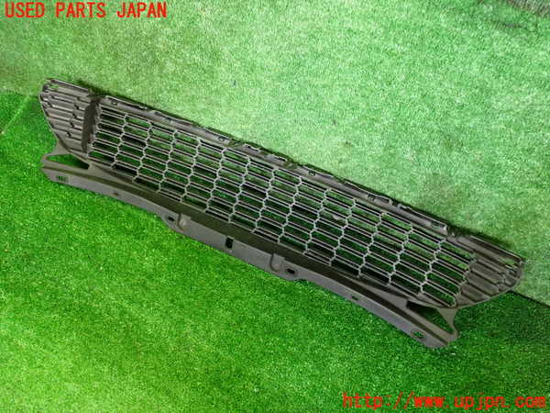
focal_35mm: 30
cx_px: 275
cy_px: 206
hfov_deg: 60.0
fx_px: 477
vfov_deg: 46.8
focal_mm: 5.4
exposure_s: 1/30
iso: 800
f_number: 2.3
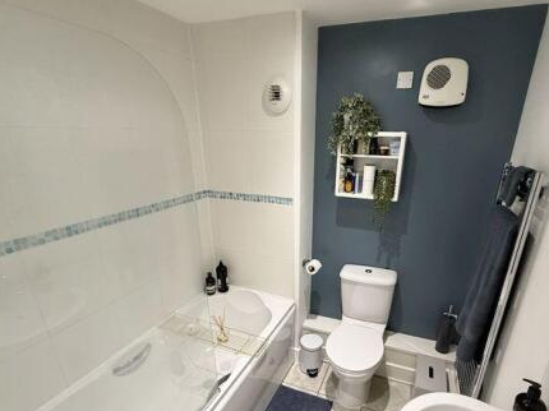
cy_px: 247
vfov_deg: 67.9
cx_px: 307
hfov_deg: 84.3
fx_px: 301
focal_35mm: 19
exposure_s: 1/50
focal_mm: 2.22
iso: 500
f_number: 2.2
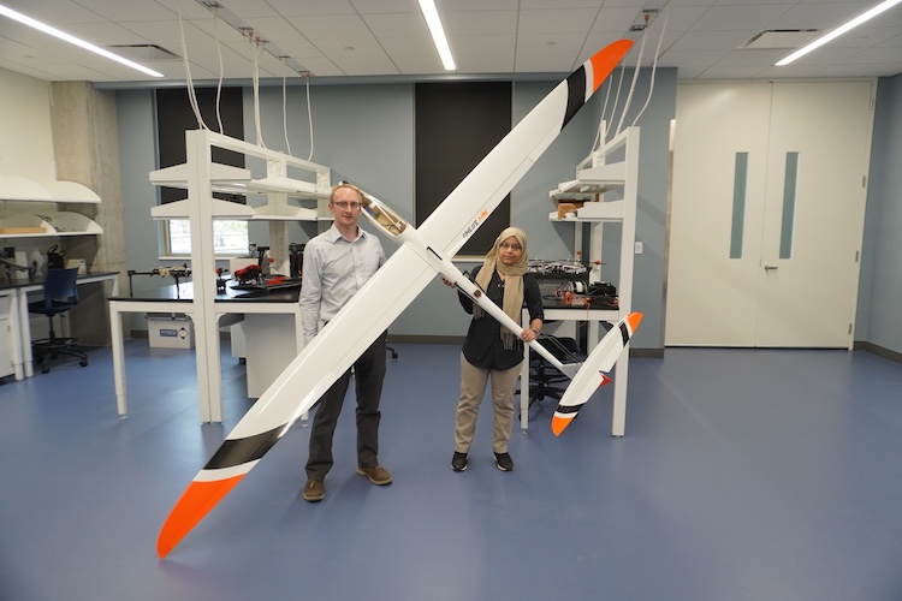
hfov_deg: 73.7
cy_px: 300
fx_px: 601
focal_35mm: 24
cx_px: 451
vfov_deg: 53.1
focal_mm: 16
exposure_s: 1/160
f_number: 4
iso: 800
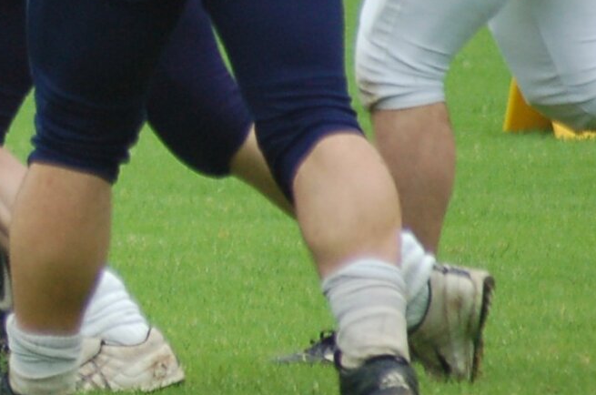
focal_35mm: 1511
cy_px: -119
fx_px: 24967
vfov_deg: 0.9
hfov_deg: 1.4
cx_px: -273
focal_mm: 300
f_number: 5.6
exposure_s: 1/500
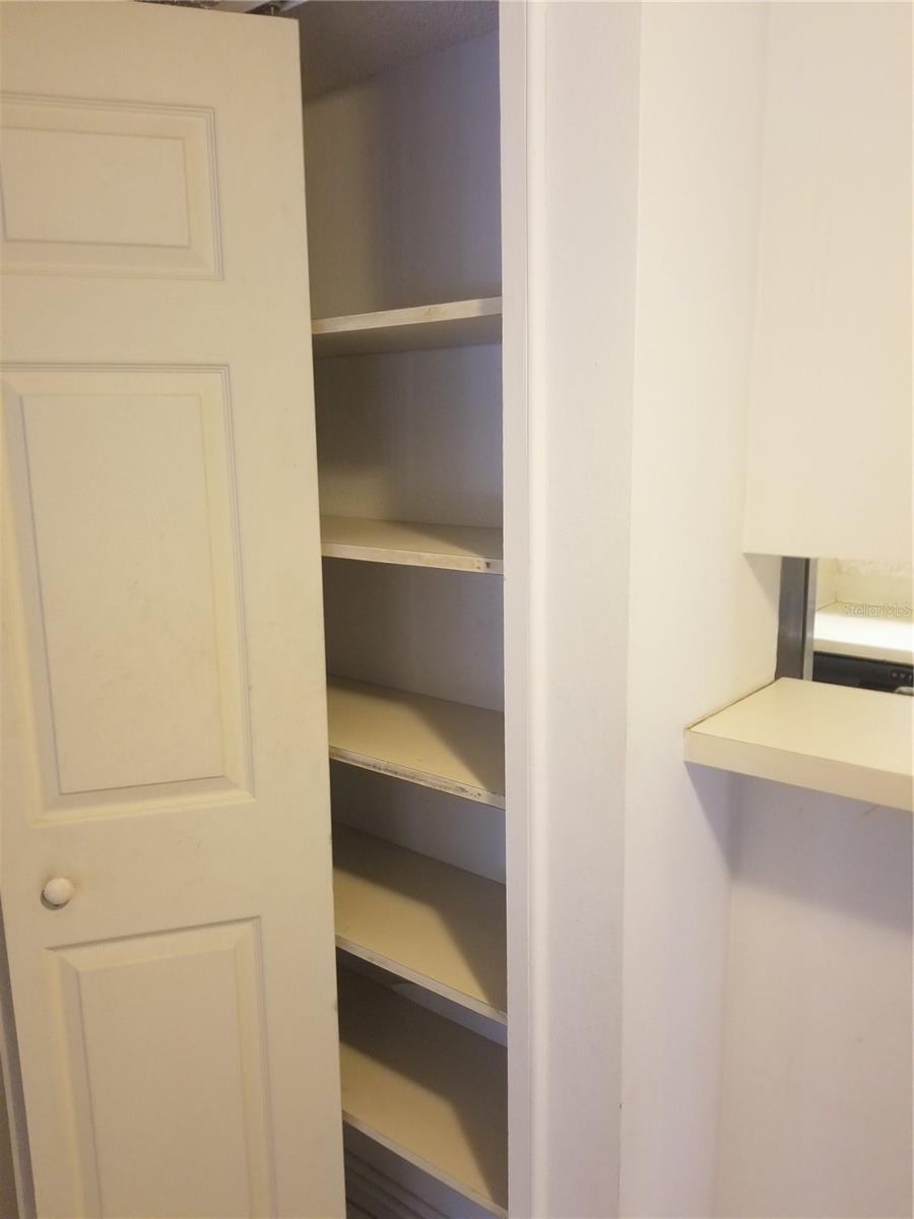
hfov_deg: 53.1
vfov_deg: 67.3
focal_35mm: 26
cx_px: 457
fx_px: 915
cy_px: 610
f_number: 1.7
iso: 200
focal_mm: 4.25
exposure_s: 1/30
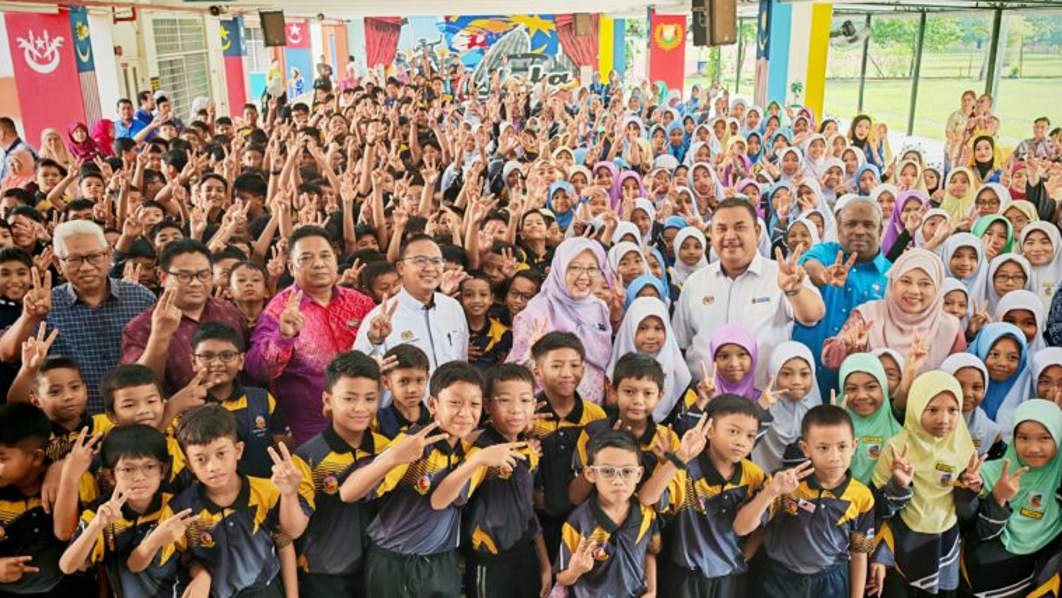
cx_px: 528
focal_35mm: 32
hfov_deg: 61.0
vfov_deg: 36.7
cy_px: 340
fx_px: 901
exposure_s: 1/140
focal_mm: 6.83
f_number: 2
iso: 100
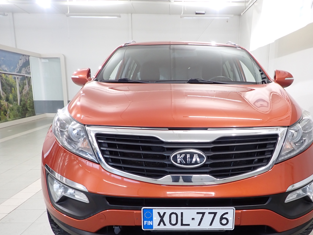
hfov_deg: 53.6
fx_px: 307
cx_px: 187
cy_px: 155
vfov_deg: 41.3
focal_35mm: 34
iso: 200
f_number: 2
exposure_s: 1/60
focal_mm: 4.5
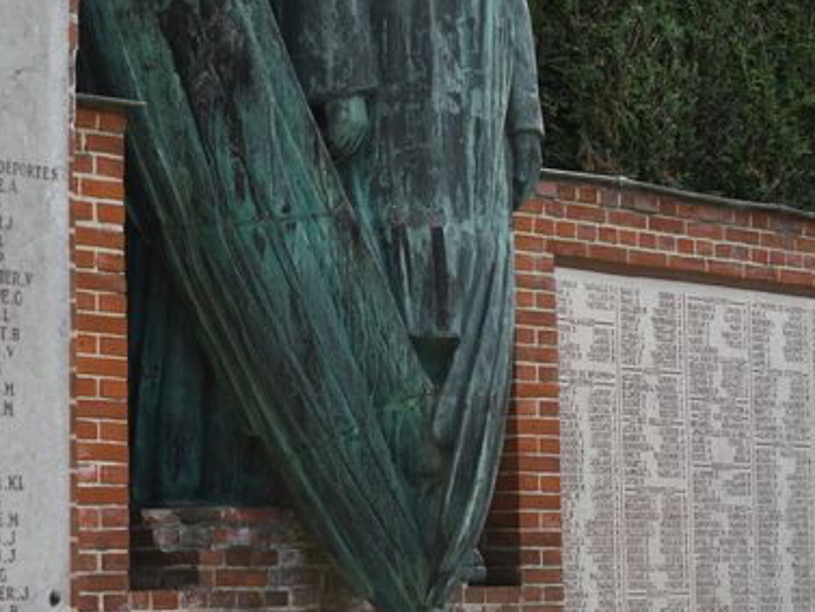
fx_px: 3156
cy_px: -6
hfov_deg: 14.7
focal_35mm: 134
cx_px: 450
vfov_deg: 11.0
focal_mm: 50
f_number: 6.3
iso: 64
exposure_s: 1/250
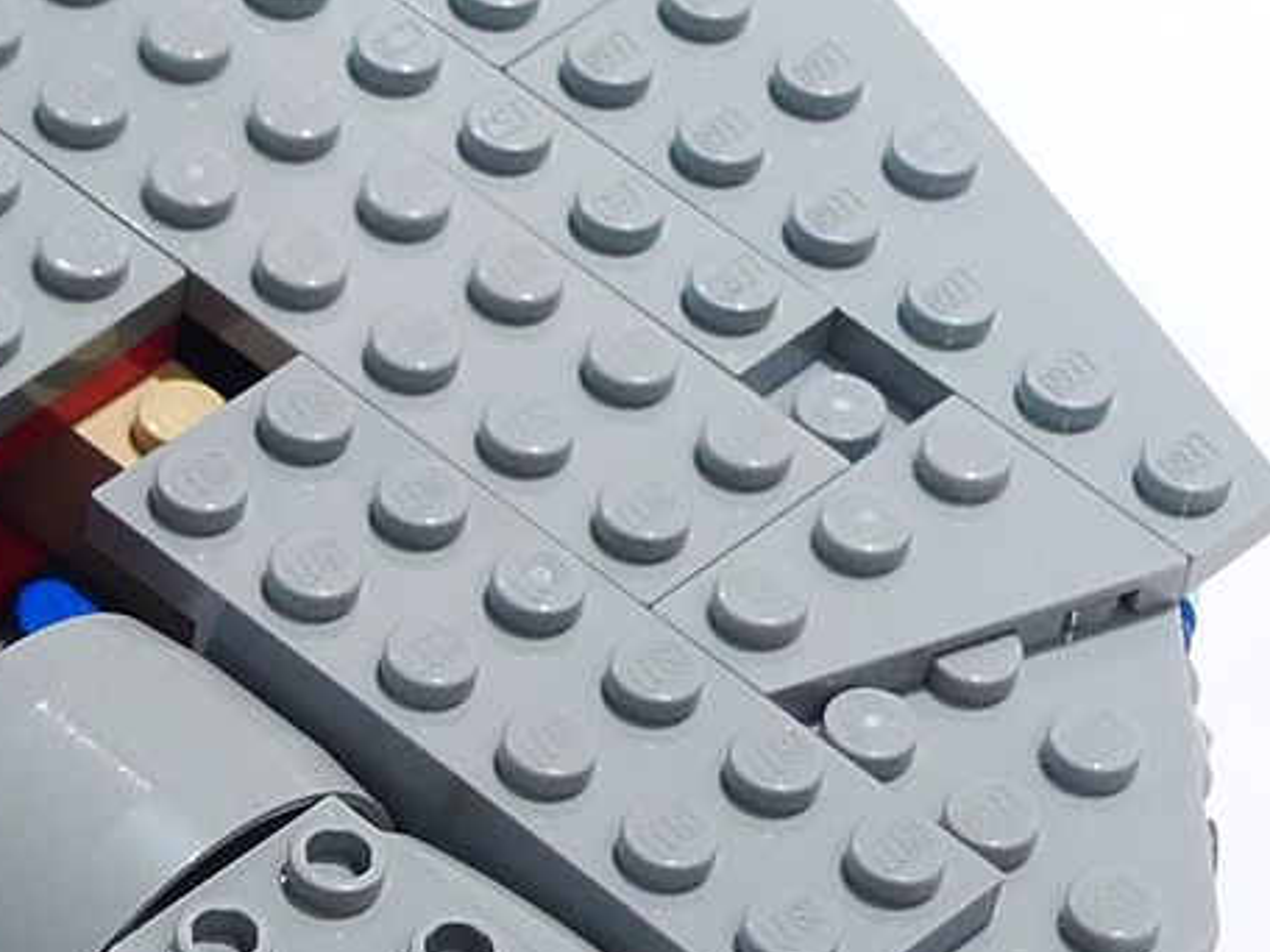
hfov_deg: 8.3
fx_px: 8365
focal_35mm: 228
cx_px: -1067
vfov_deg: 6.5
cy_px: 1183
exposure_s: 1/15
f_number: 2.8
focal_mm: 12.1
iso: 200
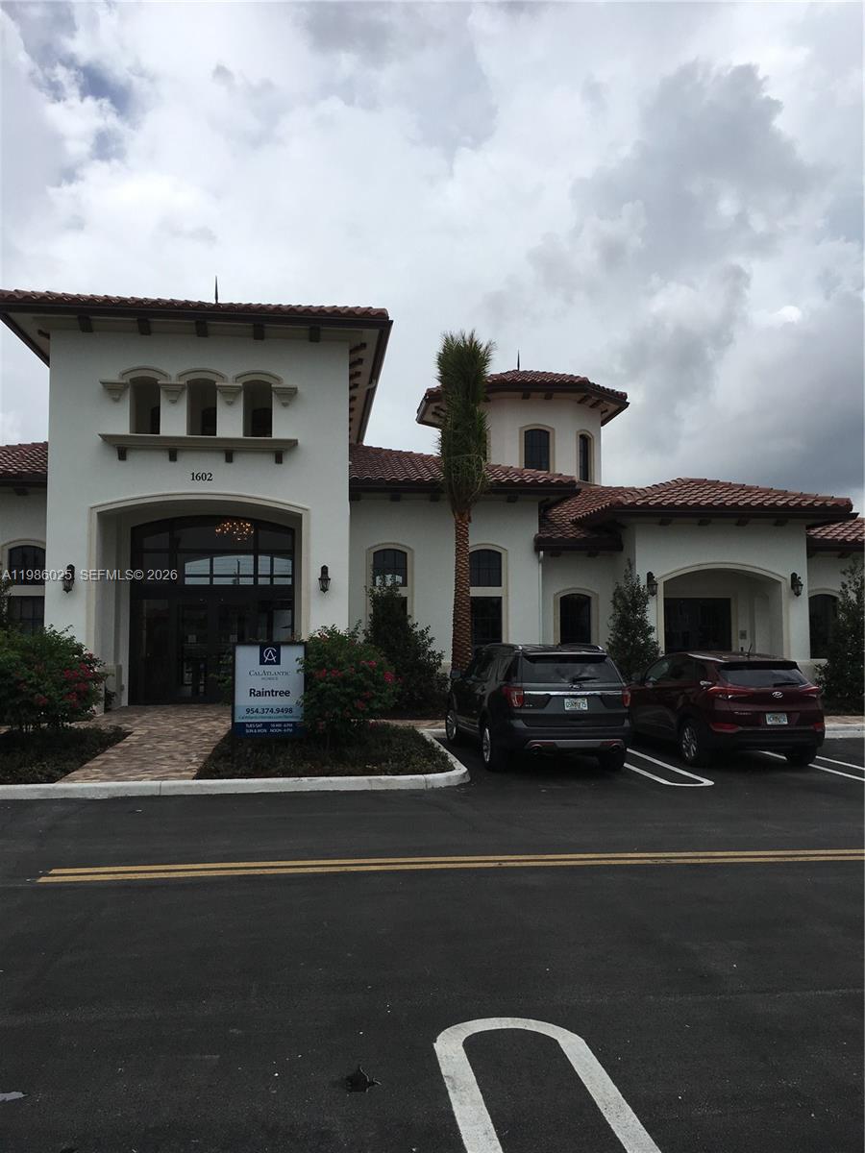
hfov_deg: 48.2
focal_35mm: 29
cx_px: 432
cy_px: 576
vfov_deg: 61.7
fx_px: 966
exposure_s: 1/2849
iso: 25
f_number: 2.2
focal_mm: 4.15
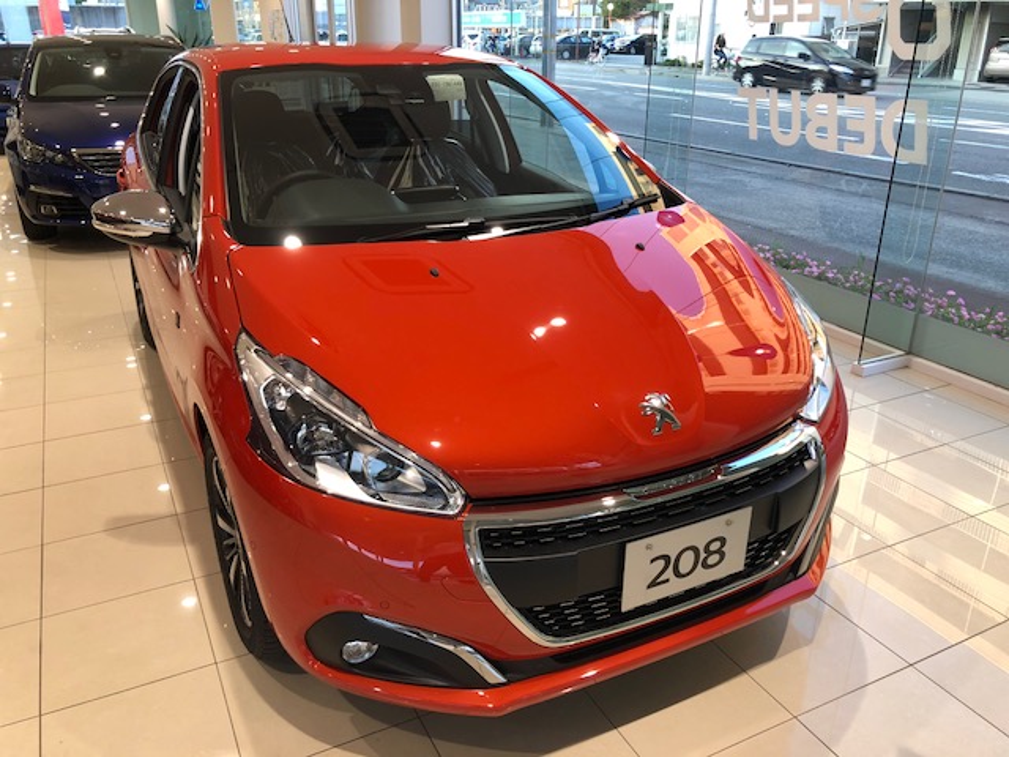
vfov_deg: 49.7
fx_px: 816
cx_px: 504
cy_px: 378
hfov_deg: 63.4
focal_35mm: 28
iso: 25
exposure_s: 1/30
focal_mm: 3.99
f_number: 1.8
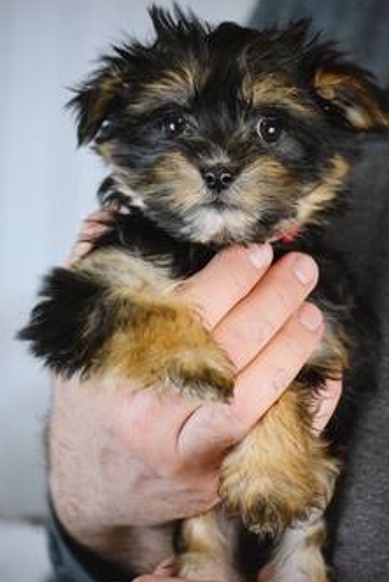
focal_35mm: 226
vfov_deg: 9.1
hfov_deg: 6.1
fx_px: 3649
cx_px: 223
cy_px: 254
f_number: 4.8
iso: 2500
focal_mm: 125
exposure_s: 1/500
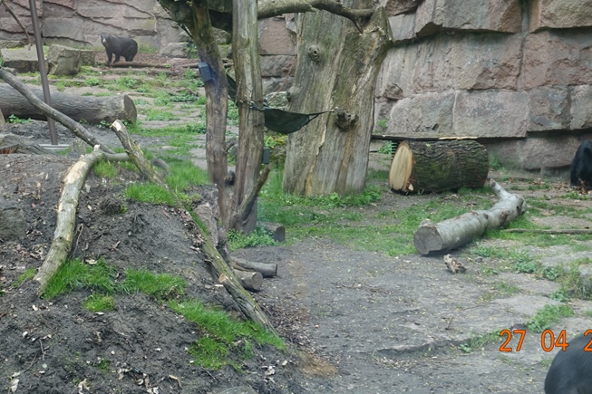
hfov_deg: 22.3
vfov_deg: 14.9
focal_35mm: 91
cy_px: 94
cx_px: 235
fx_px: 1496
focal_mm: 21.39
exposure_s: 1/80
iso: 125
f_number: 3.2
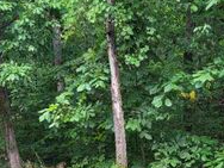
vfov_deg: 20.2
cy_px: 192
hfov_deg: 28.1
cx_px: 126
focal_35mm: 69
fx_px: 446
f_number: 1.8
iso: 40
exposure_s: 1/153
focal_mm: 5.4
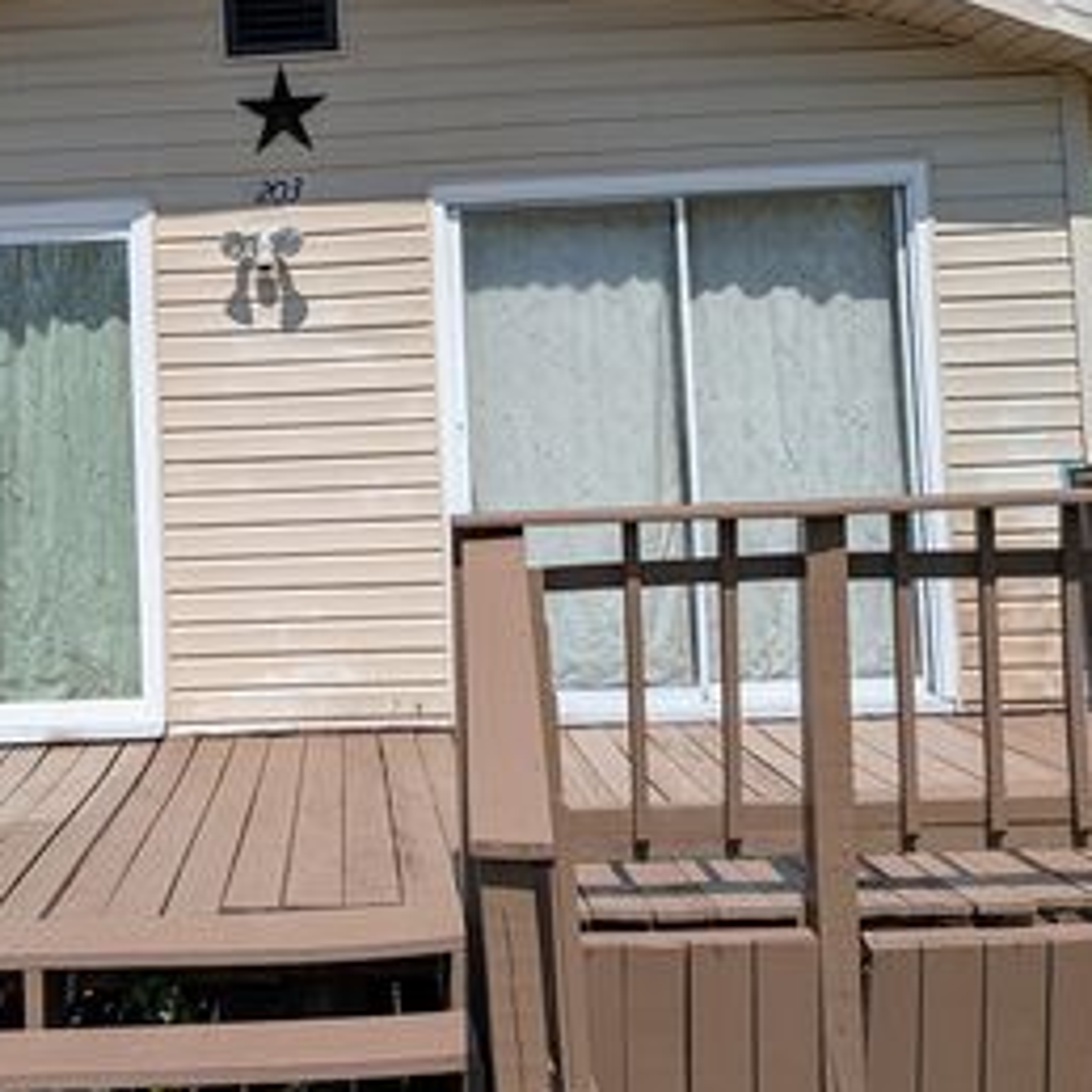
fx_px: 1463
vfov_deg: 40.7
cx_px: 274
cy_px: 417
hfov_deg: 39.8
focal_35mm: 41
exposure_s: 1/1517
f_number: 1.68
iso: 18
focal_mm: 6.9
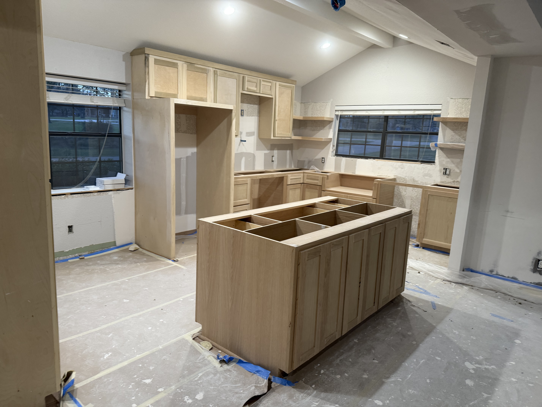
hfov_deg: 71.6
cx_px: 271
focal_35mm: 24
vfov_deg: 56.8
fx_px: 376
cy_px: 204
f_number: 1.78
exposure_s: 1/62
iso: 200
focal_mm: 6.76
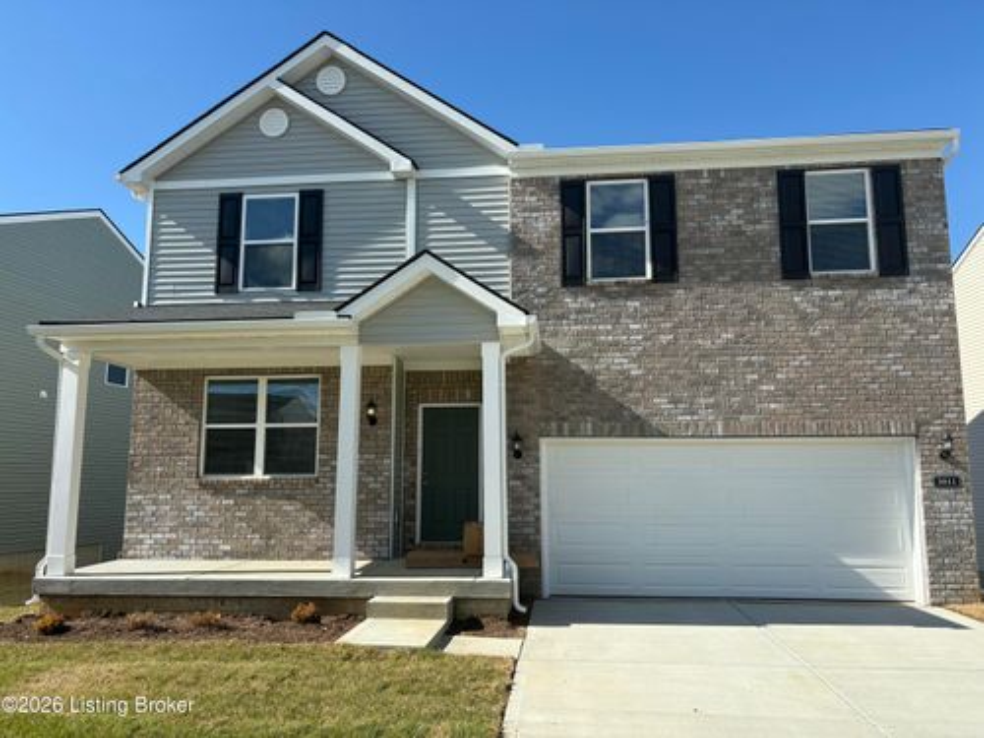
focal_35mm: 26
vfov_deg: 53.1
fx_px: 739
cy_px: 369
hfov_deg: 67.3
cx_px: 492
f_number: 1.6
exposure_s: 1/2985
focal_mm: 5.96
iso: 50
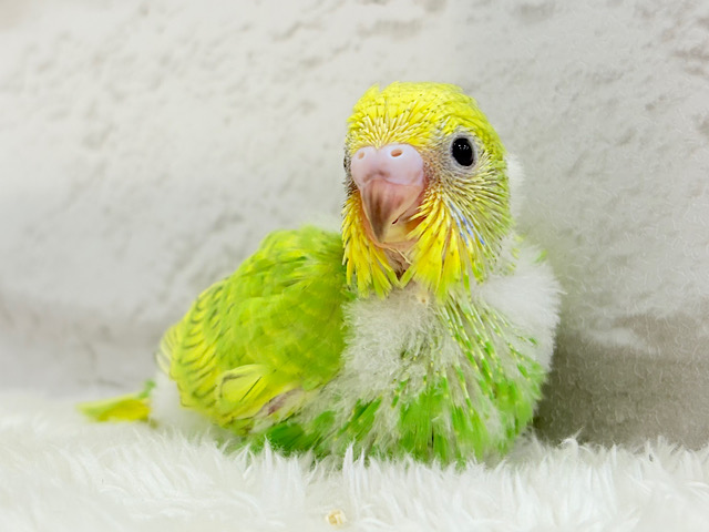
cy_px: 266
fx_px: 1065
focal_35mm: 52
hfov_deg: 36.8
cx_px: 354
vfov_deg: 28.0
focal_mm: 5.96
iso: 64
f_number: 1.6
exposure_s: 1/100
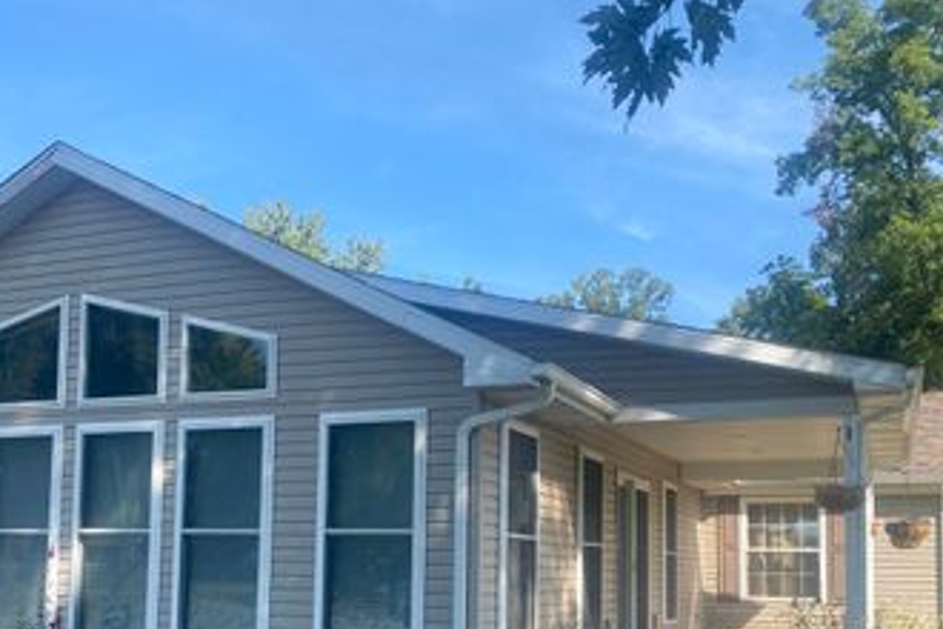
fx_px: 1074
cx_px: 409
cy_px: 487
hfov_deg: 47.3
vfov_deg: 31.9
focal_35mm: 41
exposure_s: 1/1206
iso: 32
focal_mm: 4.25
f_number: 1.8
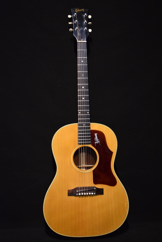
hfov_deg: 29.9
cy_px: 121
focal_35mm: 45
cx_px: 81
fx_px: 304
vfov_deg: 43.6
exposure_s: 1/30
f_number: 4.2
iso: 3200
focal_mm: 30
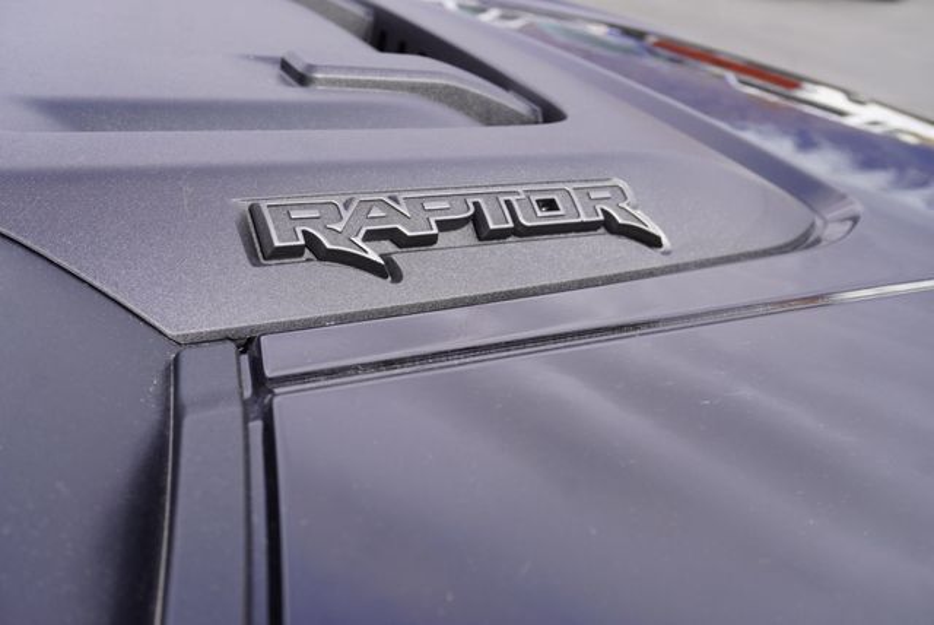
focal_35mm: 44
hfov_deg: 44.9
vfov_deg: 30.9
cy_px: 312
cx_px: 467
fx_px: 1130
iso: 100
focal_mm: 29
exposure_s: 1/100
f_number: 7.1
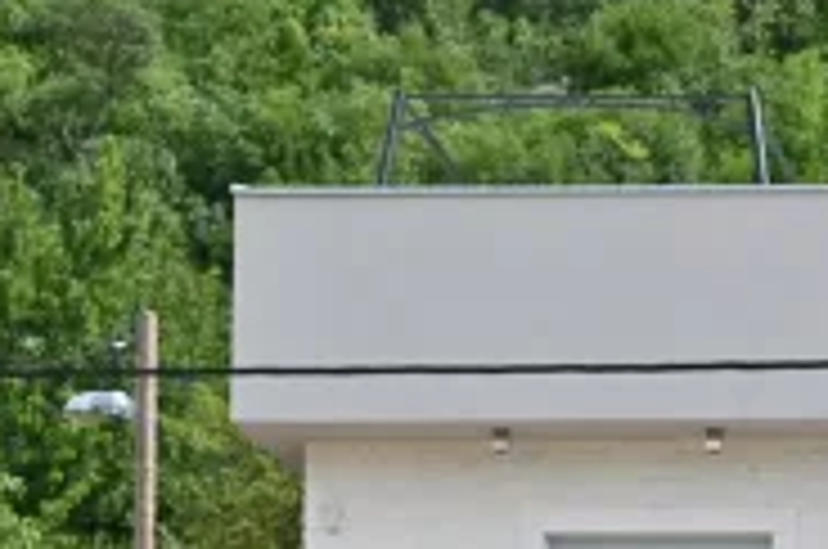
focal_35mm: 322
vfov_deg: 4.2
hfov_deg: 6.4
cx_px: 1053
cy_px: 898
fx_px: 7393
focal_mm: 78
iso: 100
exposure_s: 1/1000
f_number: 4
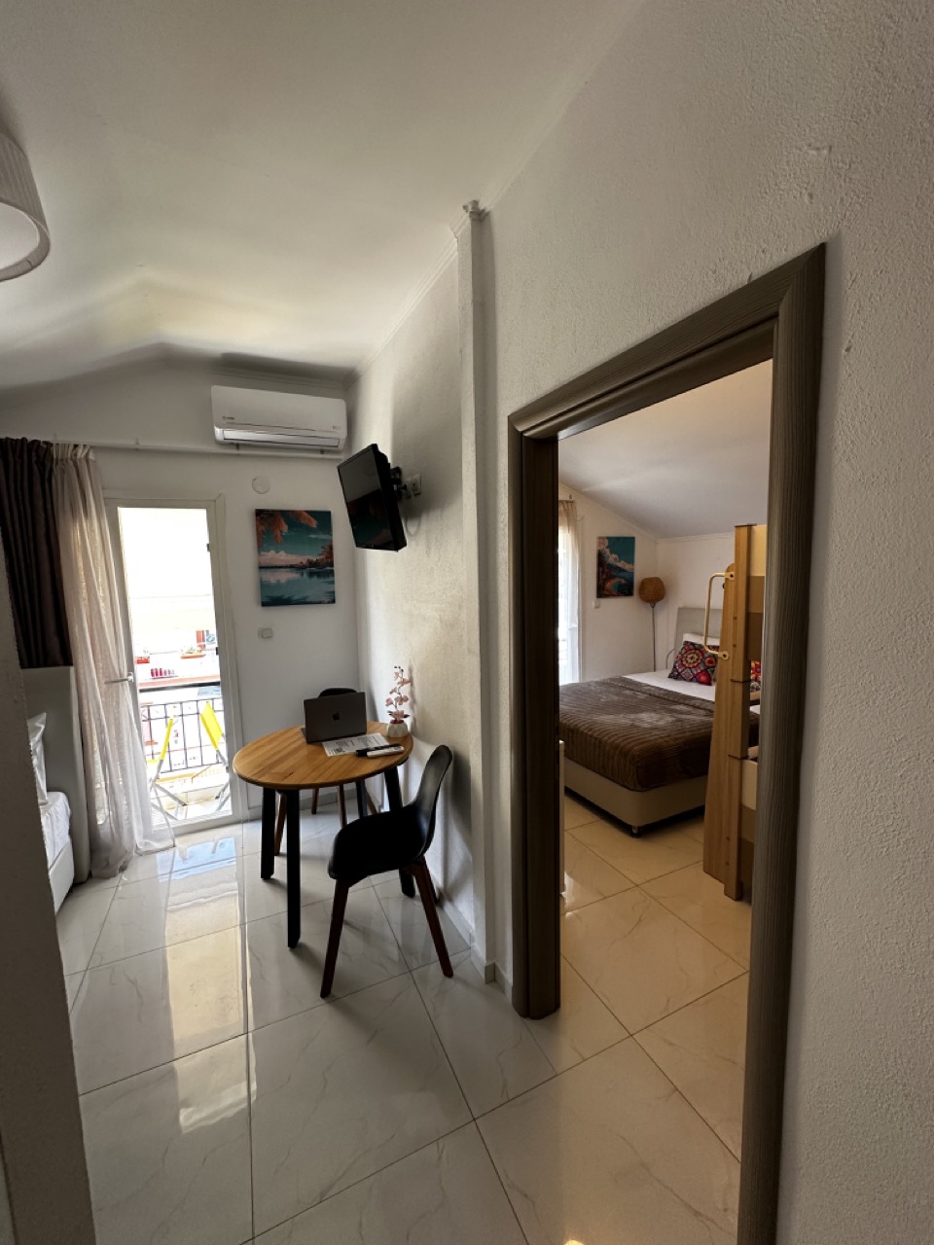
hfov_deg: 85.7
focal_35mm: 14
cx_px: 467
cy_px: 622
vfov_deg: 102.1
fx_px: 504
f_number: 2.2
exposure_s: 1/99
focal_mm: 2.22
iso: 160
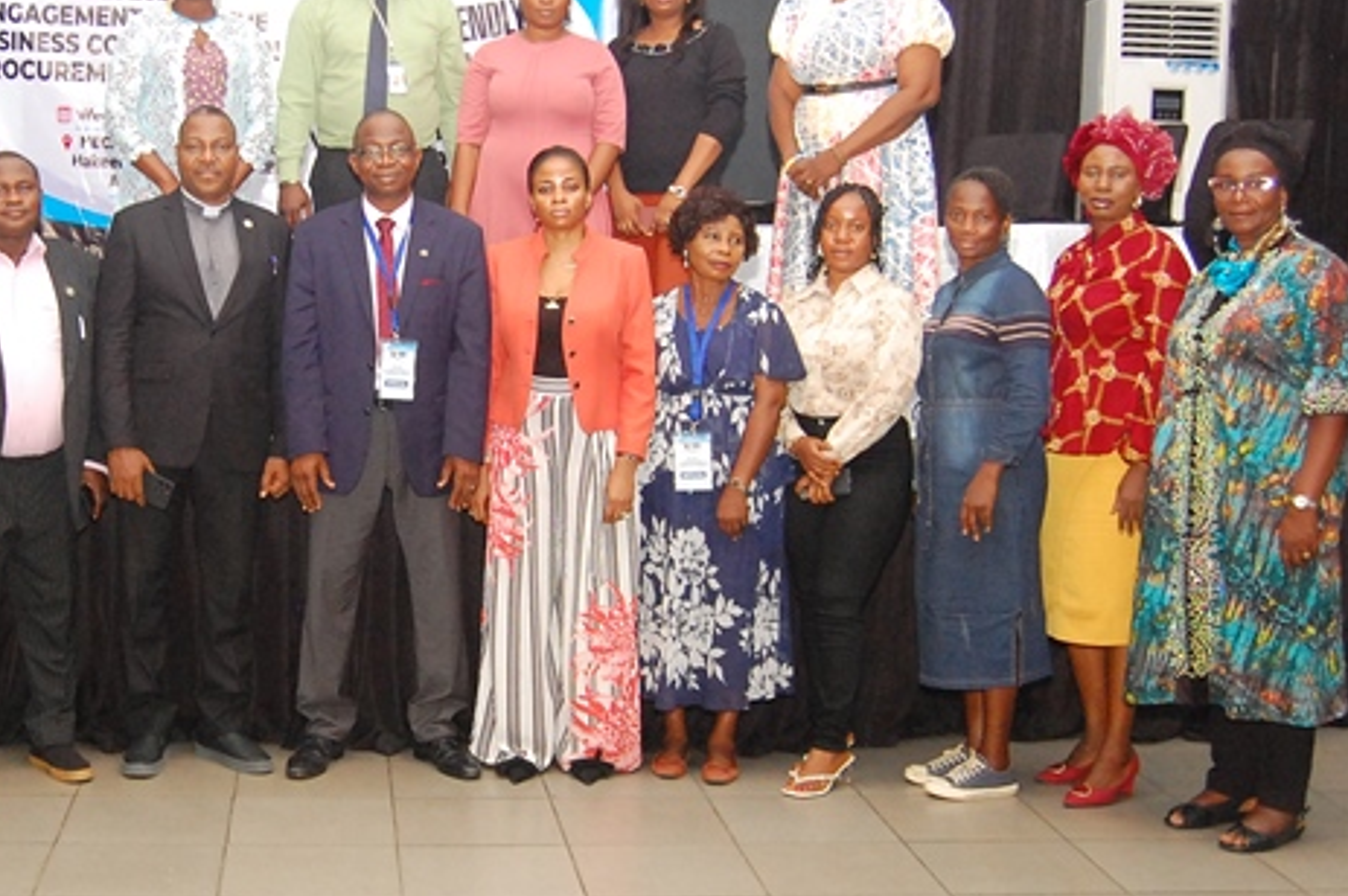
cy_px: 384
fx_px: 2133
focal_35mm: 57
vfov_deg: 23.7
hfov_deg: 34.5
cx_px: 381
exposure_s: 1/250
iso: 1600
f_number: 3.8
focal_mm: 22
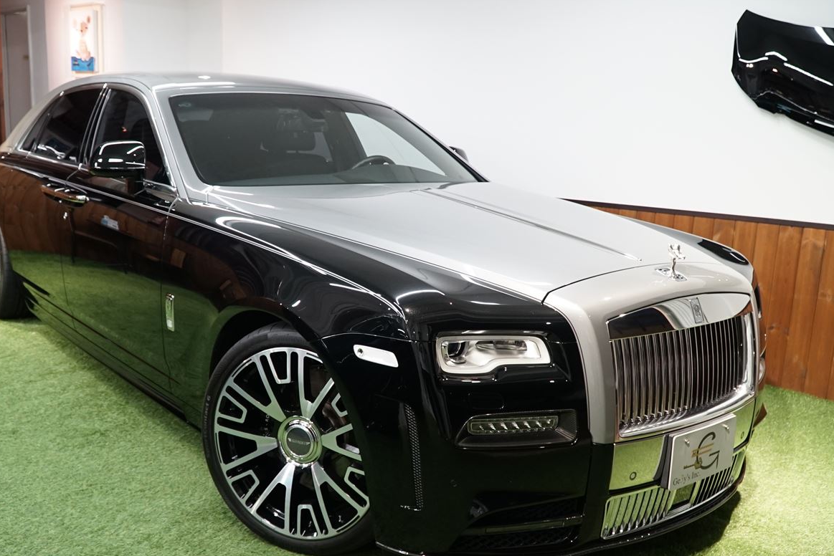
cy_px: 301
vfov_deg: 40.0
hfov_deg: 57.1
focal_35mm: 33
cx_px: 381
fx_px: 765
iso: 1000
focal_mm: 20
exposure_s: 1/60
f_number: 4
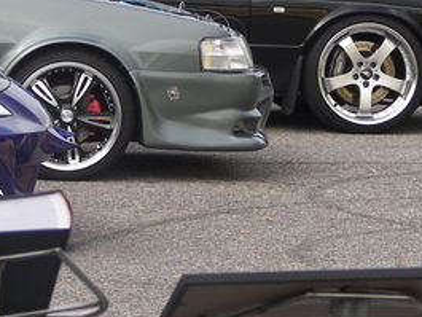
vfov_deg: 4.6
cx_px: 111
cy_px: 76
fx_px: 3915
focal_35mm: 321
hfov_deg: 6.2
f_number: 3.2
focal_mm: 22.1
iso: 64
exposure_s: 1/320
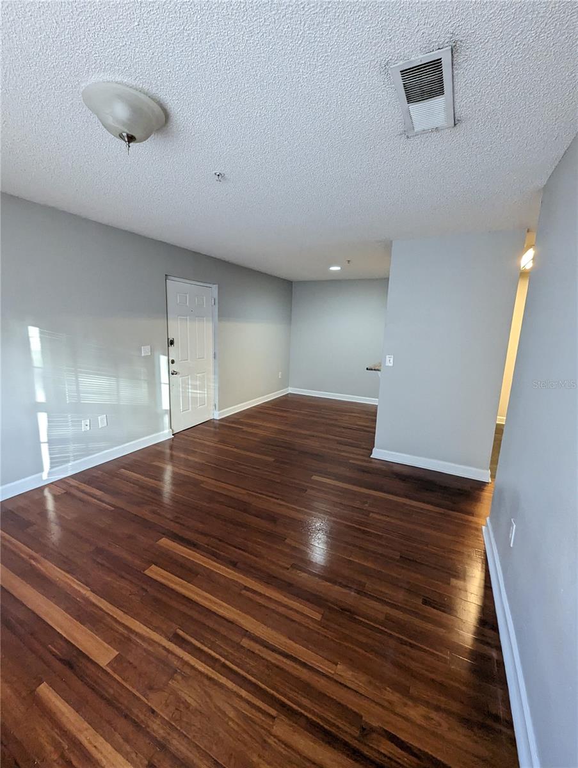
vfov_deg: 106.1
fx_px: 289
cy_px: 384
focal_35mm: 13
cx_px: 289
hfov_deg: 90.0
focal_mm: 1.95
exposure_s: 1/90.1
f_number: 2.2
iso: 272
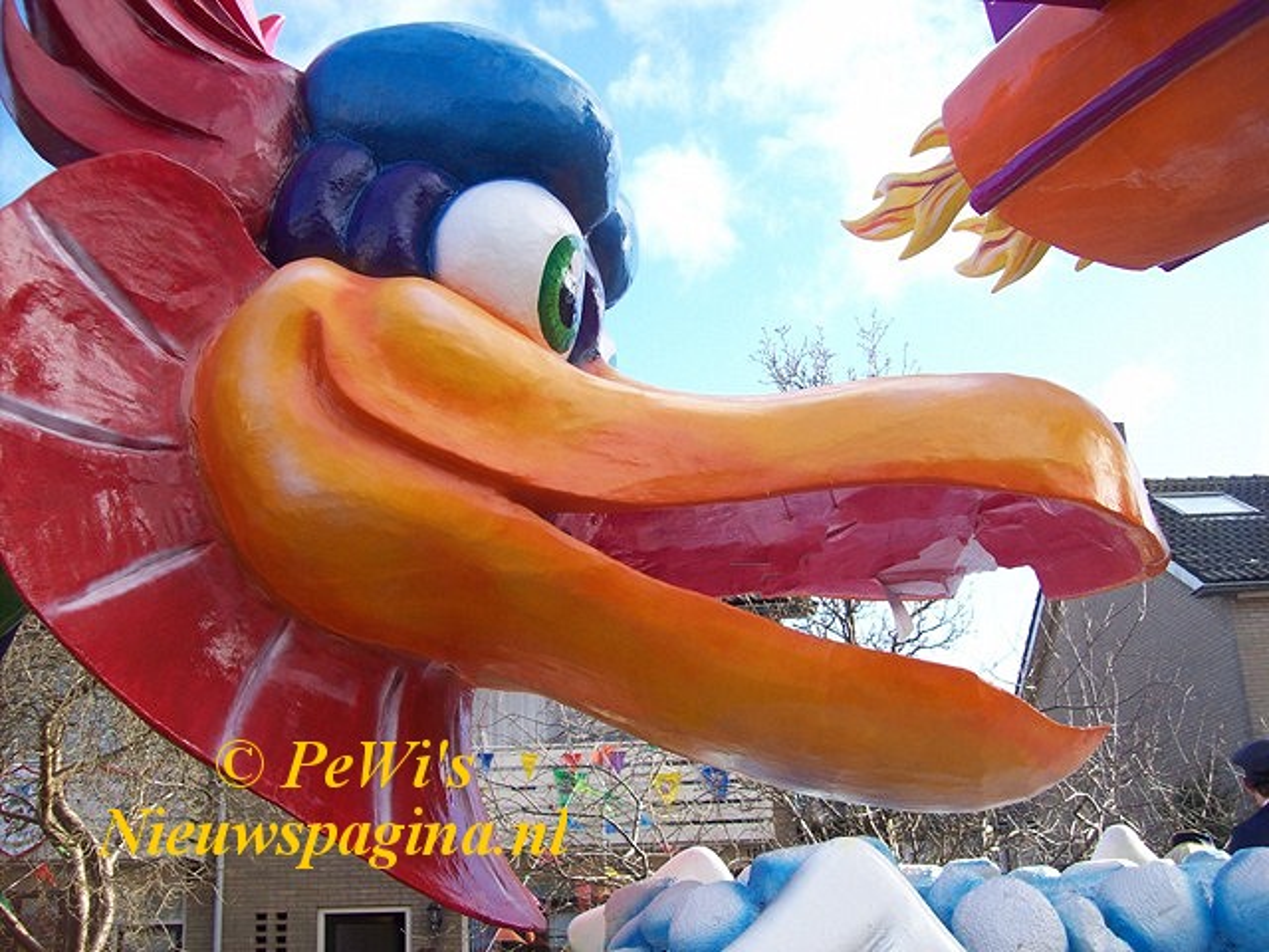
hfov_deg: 51.4
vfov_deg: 39.7
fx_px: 1320
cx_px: 634
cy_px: 476
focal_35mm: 36
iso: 80
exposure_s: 1/336
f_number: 2.7
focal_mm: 6
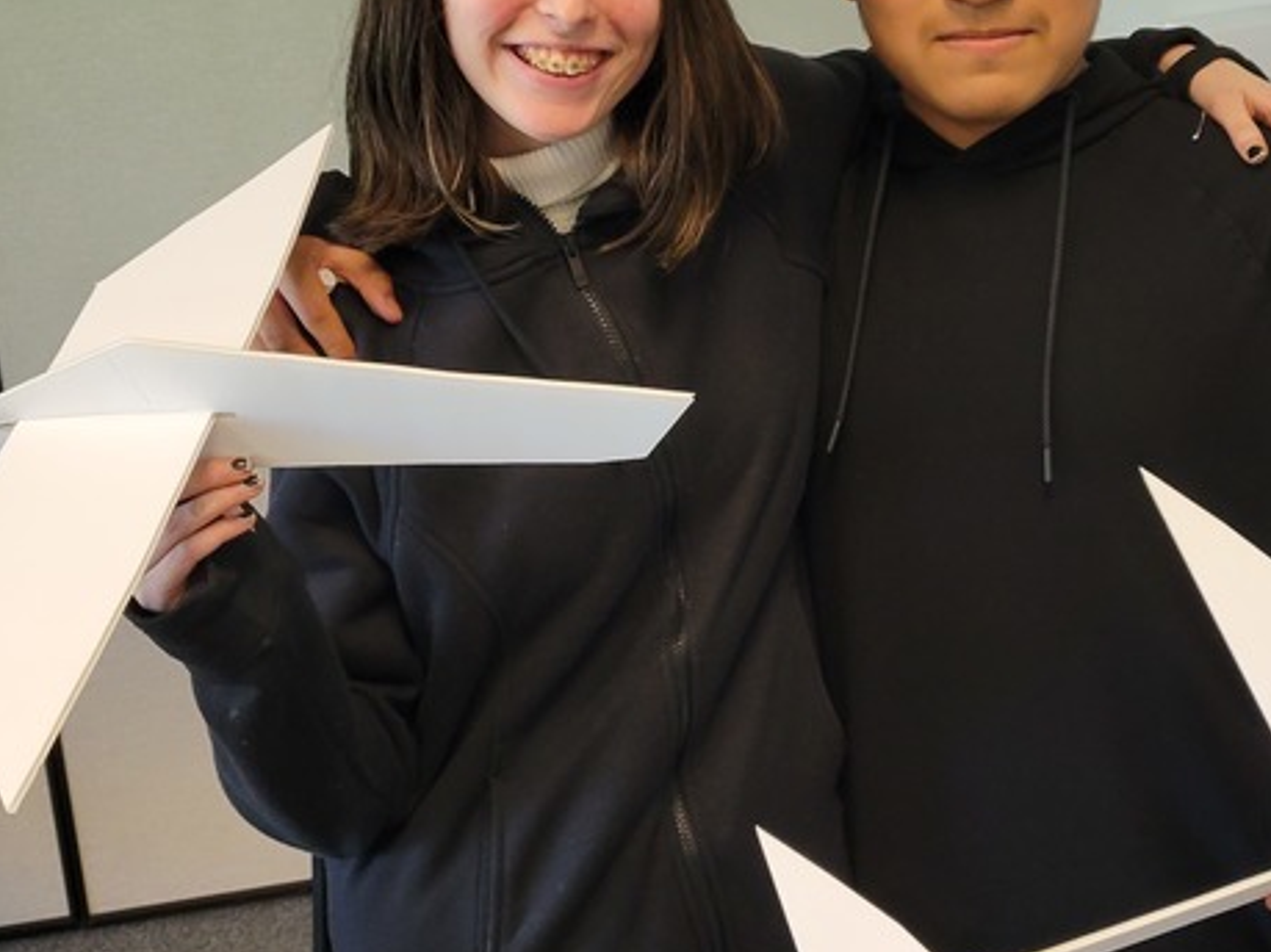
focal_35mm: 58
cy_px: 412
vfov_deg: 25.2
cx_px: 789
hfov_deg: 33.1
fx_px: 2129
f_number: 1.8
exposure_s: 1/120
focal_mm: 5.4
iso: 200
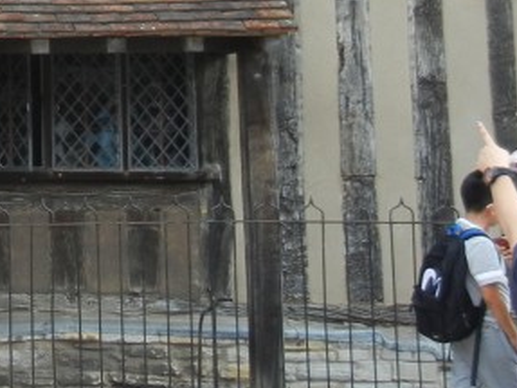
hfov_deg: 17.0
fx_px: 1597
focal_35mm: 107
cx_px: -207
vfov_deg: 13.3
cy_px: -130
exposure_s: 1/380
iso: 160
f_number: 3.5
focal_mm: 5.4
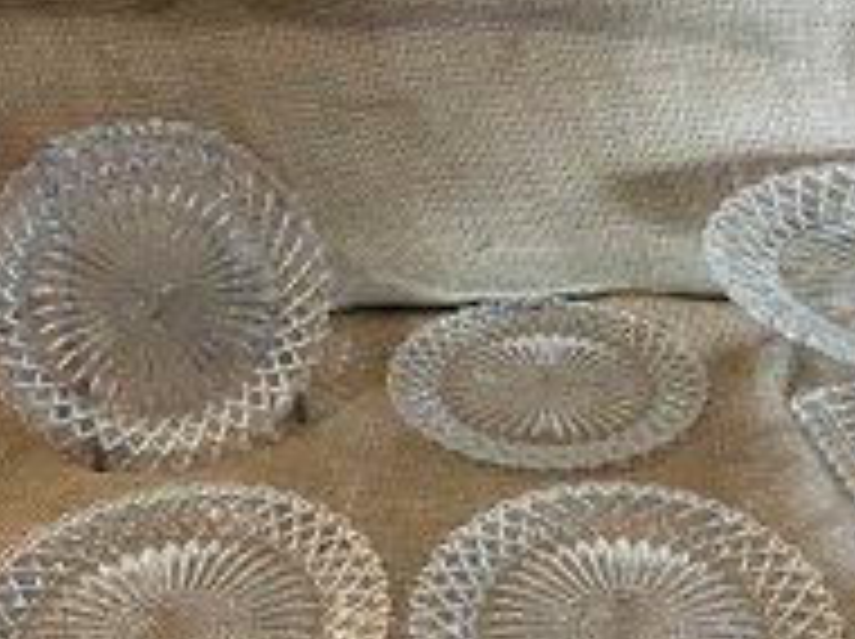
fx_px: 1159
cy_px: 380
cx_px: 542
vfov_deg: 30.7
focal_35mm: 47
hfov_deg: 40.2
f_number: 1.5
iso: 250
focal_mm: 5.7
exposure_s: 1/60
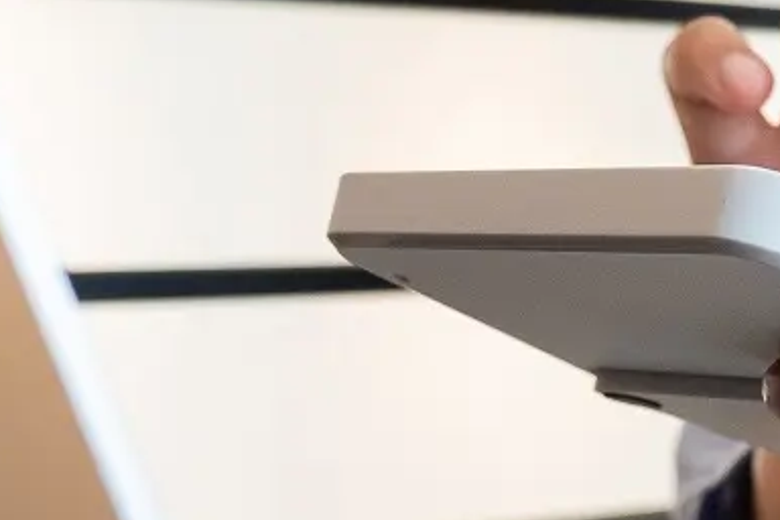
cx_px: 892
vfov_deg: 11.6
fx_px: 2491
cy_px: 658
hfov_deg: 17.1
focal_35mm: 115
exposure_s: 1/80
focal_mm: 15
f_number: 3.5
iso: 400
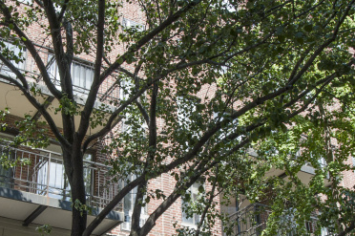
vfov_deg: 23.0
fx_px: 571
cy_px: 183
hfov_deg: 34.4
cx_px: 148
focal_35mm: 58
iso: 400
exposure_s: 1/200
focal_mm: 24
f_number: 11
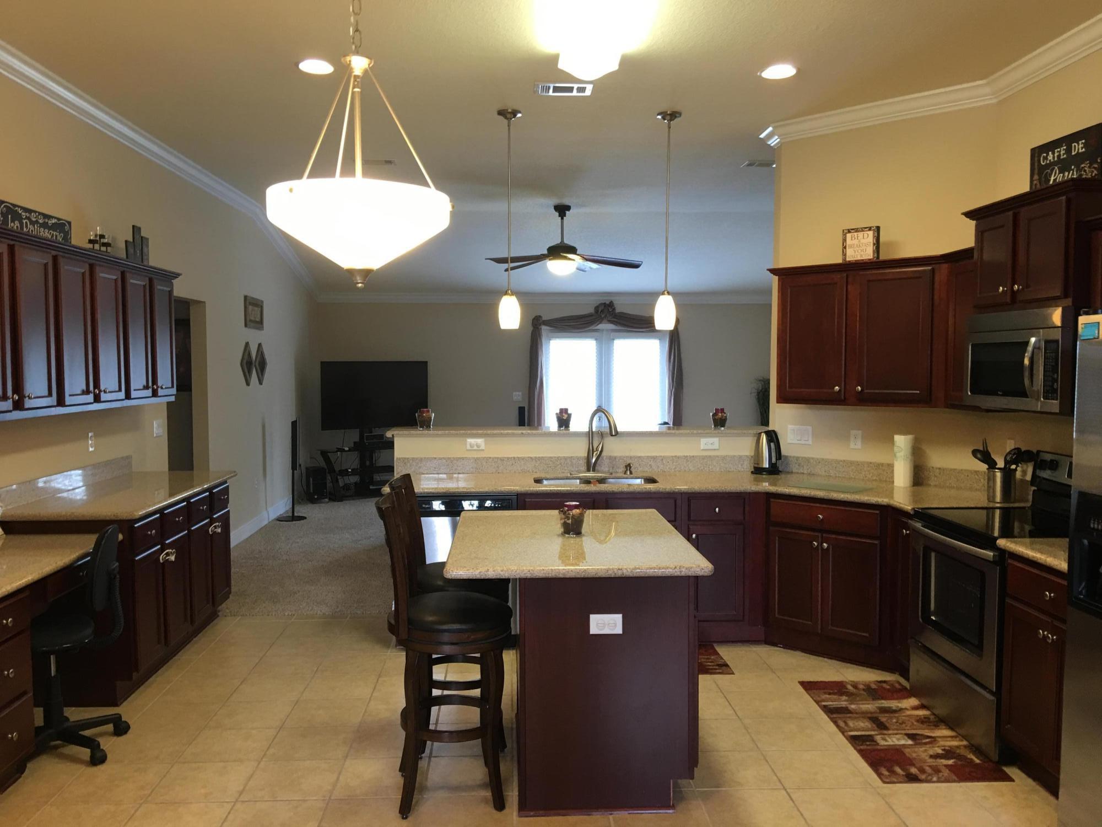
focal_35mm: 29
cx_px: 551
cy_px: 414
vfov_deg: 48.2
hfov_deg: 61.7
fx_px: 923
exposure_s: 1/15
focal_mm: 4.15
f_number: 2.2
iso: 40
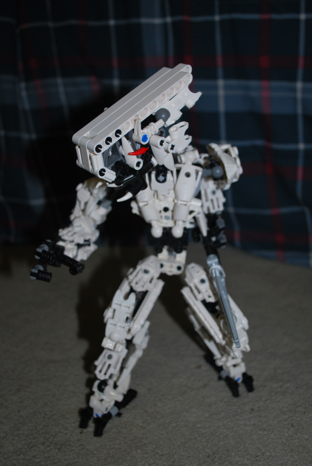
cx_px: 156
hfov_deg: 40.1
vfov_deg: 57.2
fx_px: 428
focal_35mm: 33
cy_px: 233
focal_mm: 22
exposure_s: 1/60
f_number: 4
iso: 200
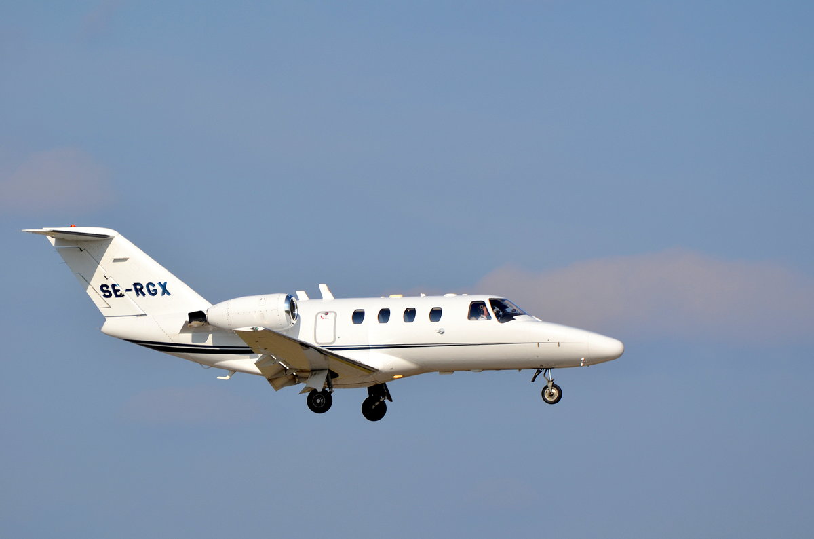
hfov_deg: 4.6
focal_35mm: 450
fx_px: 10151
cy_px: 270
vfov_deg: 3.0
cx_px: 407
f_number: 8
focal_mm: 300
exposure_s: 1/1000
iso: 140
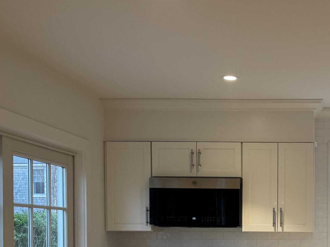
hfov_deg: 31.2
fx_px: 553
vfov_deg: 24.1
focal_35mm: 58
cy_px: 246
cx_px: 317
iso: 125
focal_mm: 6.76
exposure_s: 1/120
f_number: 1.78
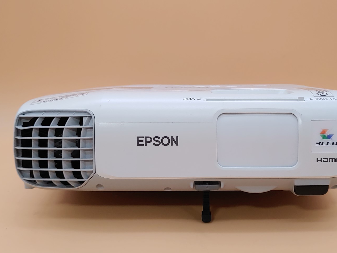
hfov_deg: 41.2
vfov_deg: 31.5
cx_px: 187
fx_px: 448
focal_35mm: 46
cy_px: 121
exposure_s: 1/120
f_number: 1.8
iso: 50
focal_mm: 4.36
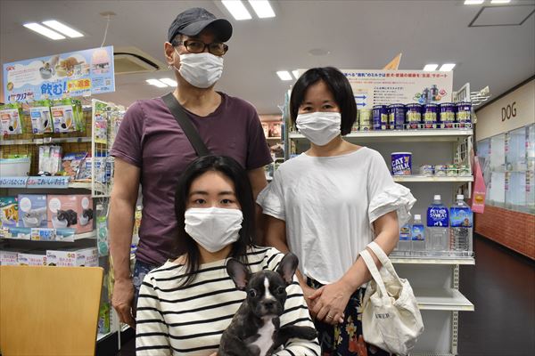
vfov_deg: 47.9
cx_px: 268
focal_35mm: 27
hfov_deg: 67.4
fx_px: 401
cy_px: 178
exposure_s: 1/125
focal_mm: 18
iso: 1600
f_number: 5.6
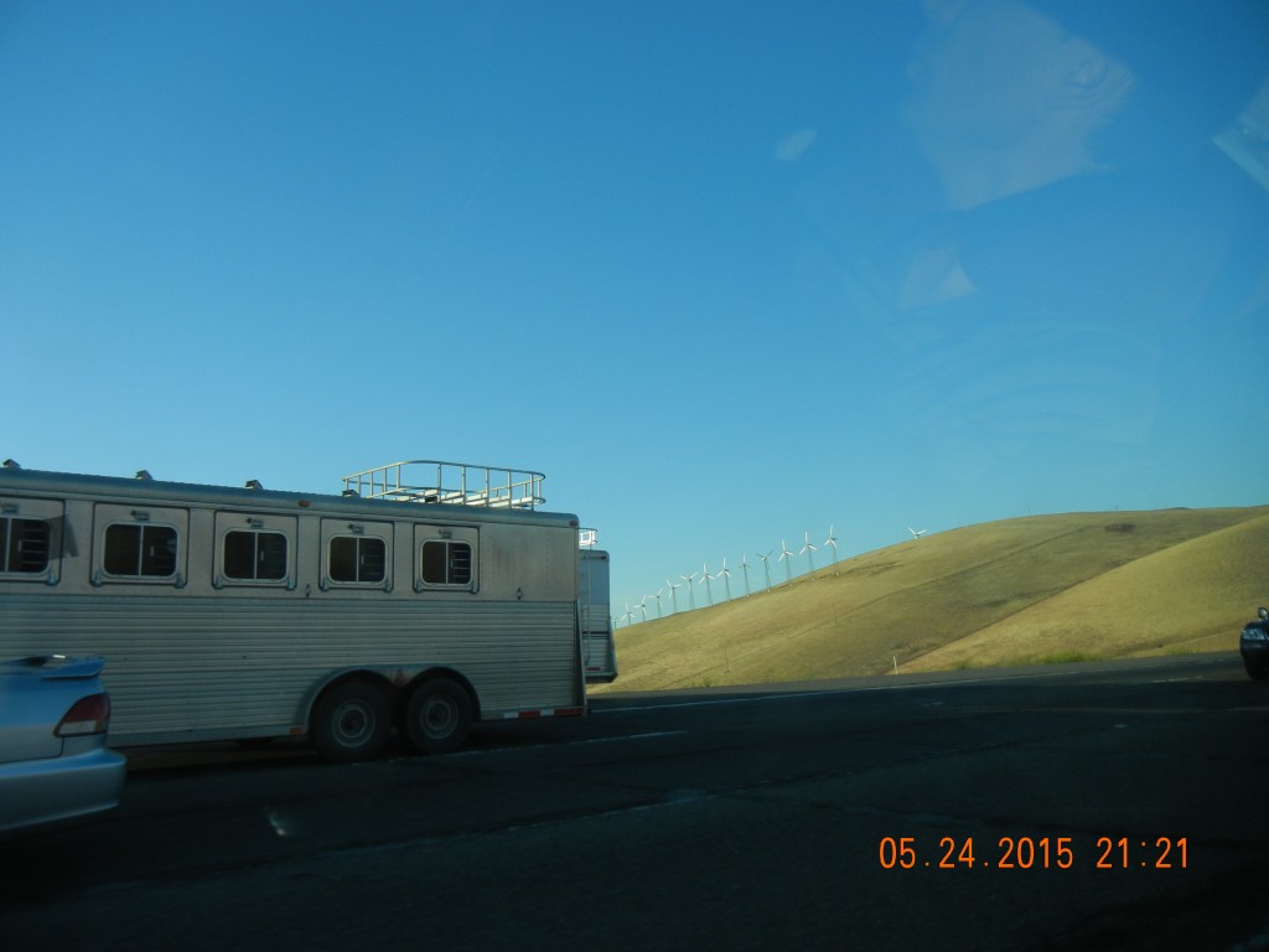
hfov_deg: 60.0
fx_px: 1100
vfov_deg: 46.8
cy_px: 476
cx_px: 634
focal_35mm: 30
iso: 160
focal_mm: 5.4
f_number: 3.5
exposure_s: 1/814
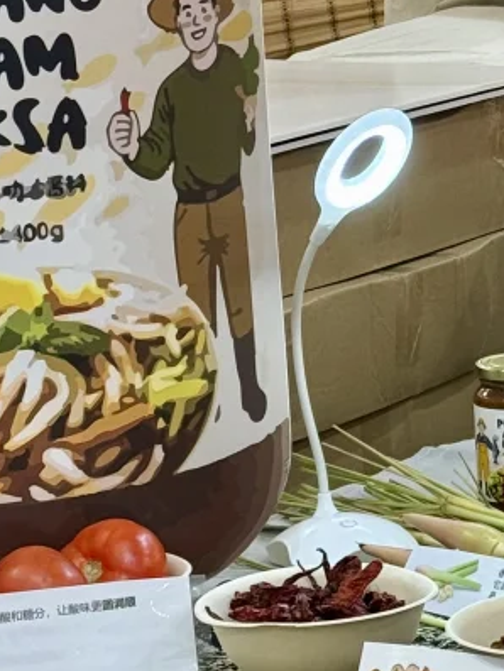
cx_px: 541
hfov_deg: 8.5
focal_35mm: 174
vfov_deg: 11.3
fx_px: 3376
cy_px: 172
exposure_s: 1/50
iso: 100
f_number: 1.78
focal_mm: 6.76
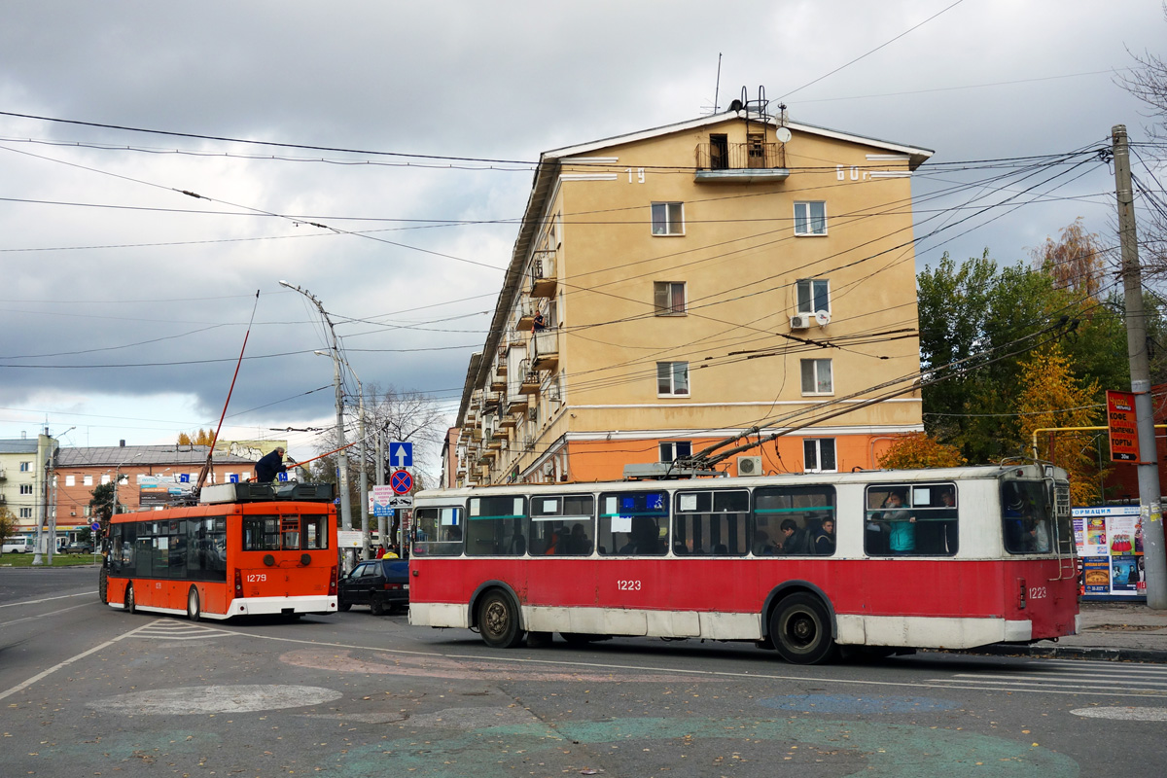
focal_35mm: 44
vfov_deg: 30.5
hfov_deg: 44.5
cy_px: 389
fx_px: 1426
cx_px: 584
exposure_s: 1/500
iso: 125
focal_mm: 16.39
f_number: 5
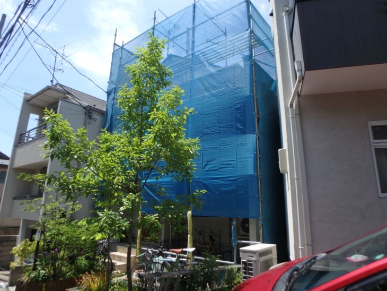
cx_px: 189
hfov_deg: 73.9
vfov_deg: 58.9
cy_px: 137
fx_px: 257
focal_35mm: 23
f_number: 3.5
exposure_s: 1/1000
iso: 125
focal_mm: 3.7
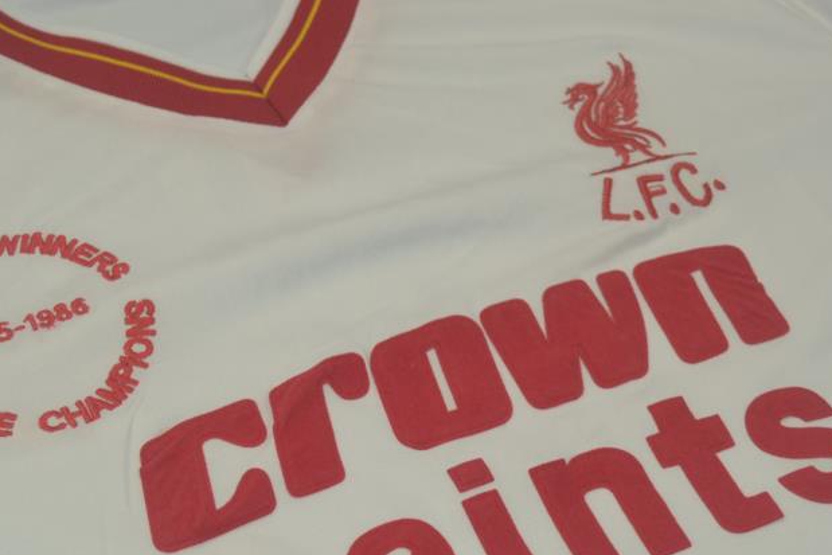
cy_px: 461
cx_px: 435
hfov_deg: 29.6
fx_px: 1572
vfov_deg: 19.8
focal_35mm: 68
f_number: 4.2
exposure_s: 1/200
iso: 200
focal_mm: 26
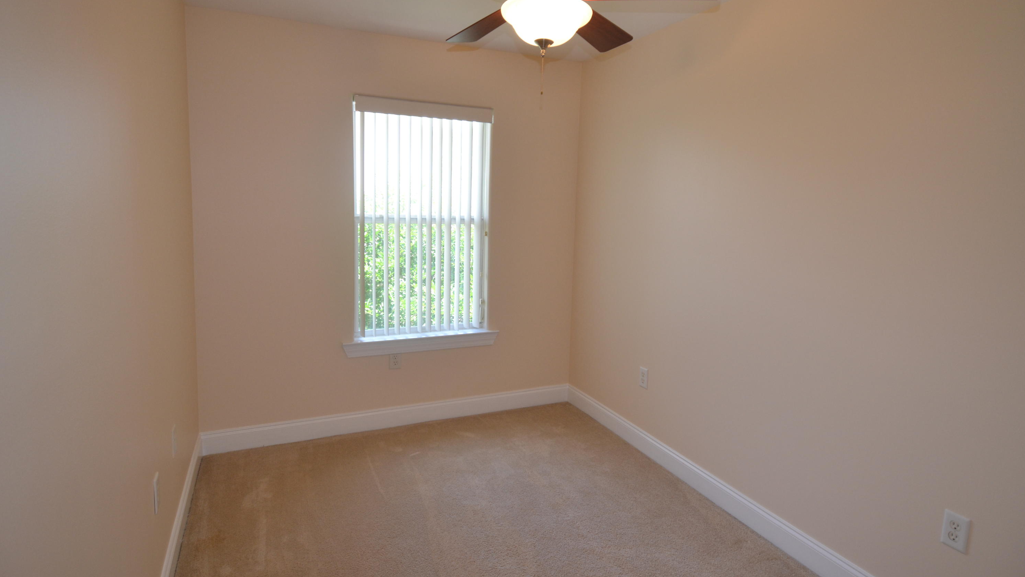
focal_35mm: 19
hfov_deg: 89.6
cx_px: 516
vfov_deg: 58.2
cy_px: 256
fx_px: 516
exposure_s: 1/125
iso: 400
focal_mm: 12
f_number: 4
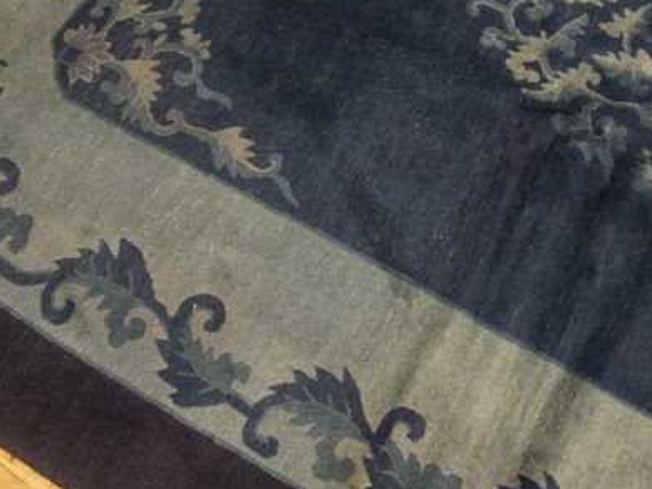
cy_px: 160
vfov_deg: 35.6
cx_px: 231
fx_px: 754
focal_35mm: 40
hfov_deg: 46.2
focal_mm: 18
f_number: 4
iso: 1600
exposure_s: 1/60
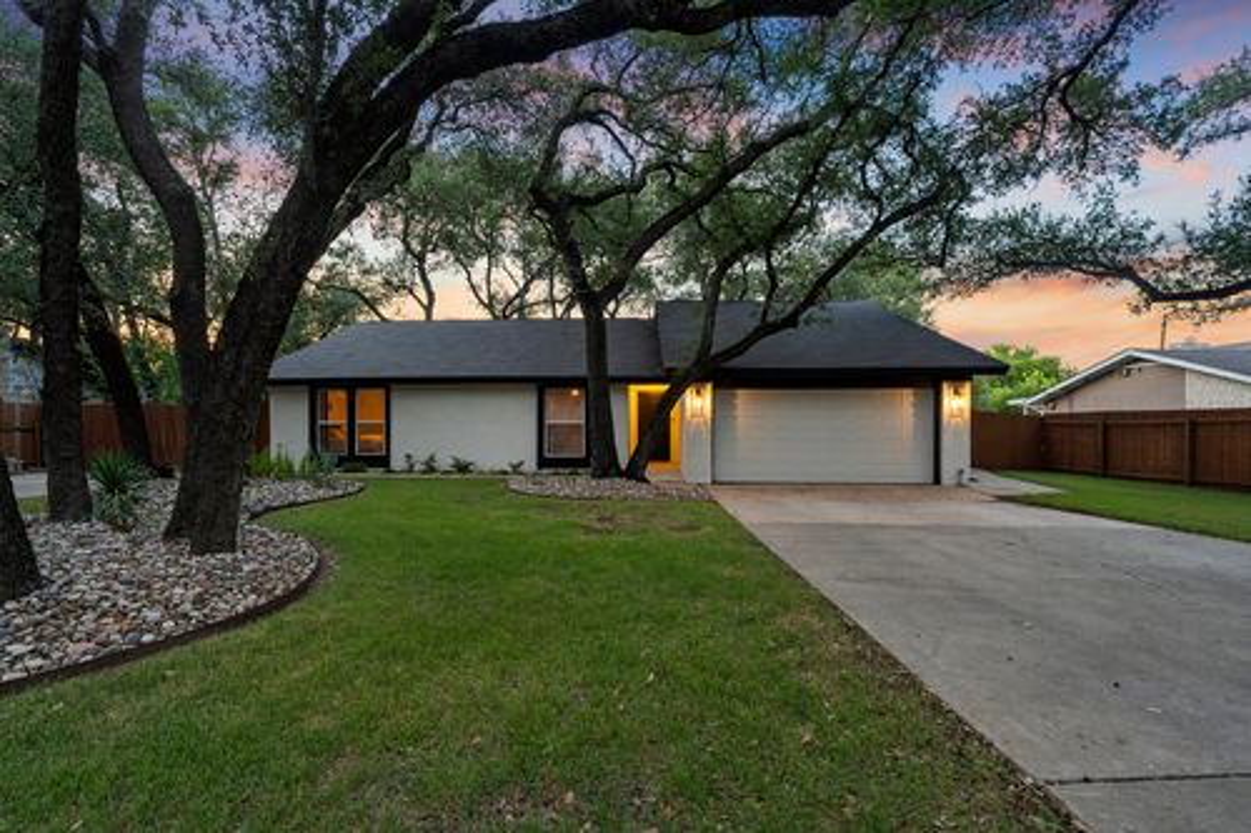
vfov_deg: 73.7
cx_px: 626
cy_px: 416
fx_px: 556
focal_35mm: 16
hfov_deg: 96.8
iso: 400
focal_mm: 16
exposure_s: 1/4
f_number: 8
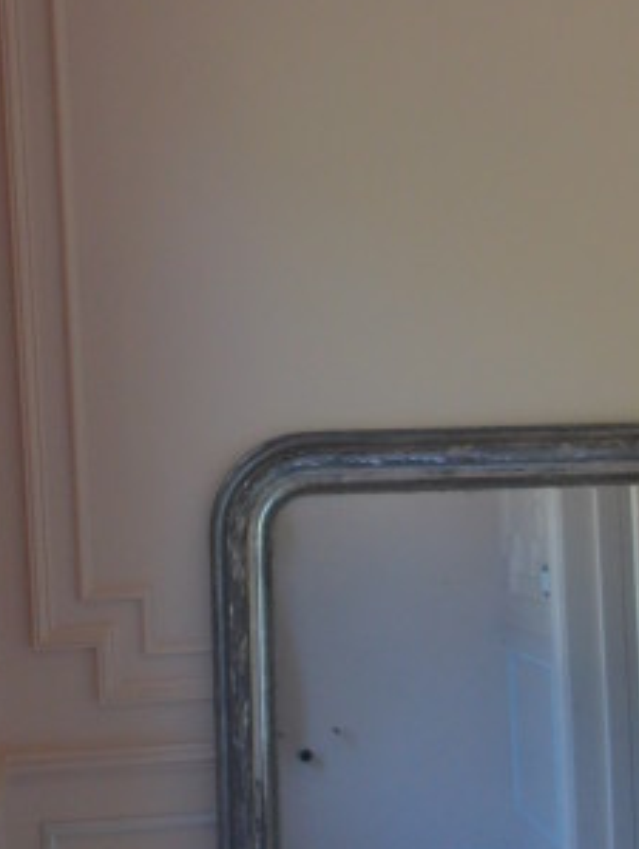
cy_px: 454
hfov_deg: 23.3
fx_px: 1547
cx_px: 402
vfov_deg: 30.7
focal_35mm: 63
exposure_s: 1/30
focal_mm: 4
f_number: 3.1
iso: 125
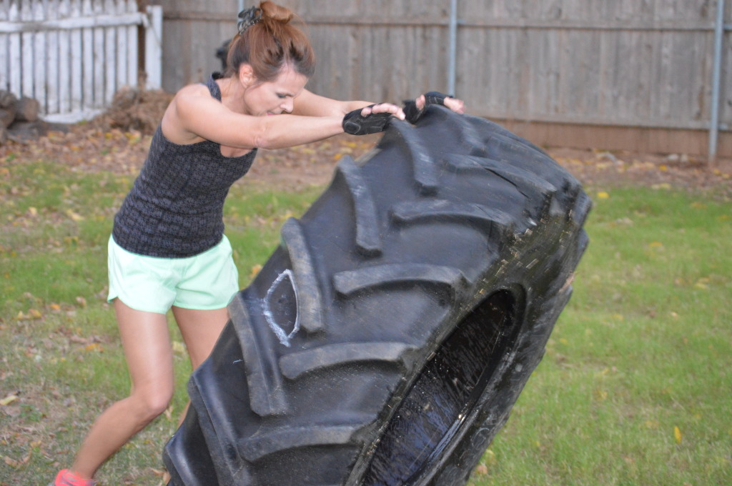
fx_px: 1675
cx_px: 366
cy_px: 243
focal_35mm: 82
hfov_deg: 24.6
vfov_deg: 16.5
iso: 2800
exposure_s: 1/60
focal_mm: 55
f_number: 4
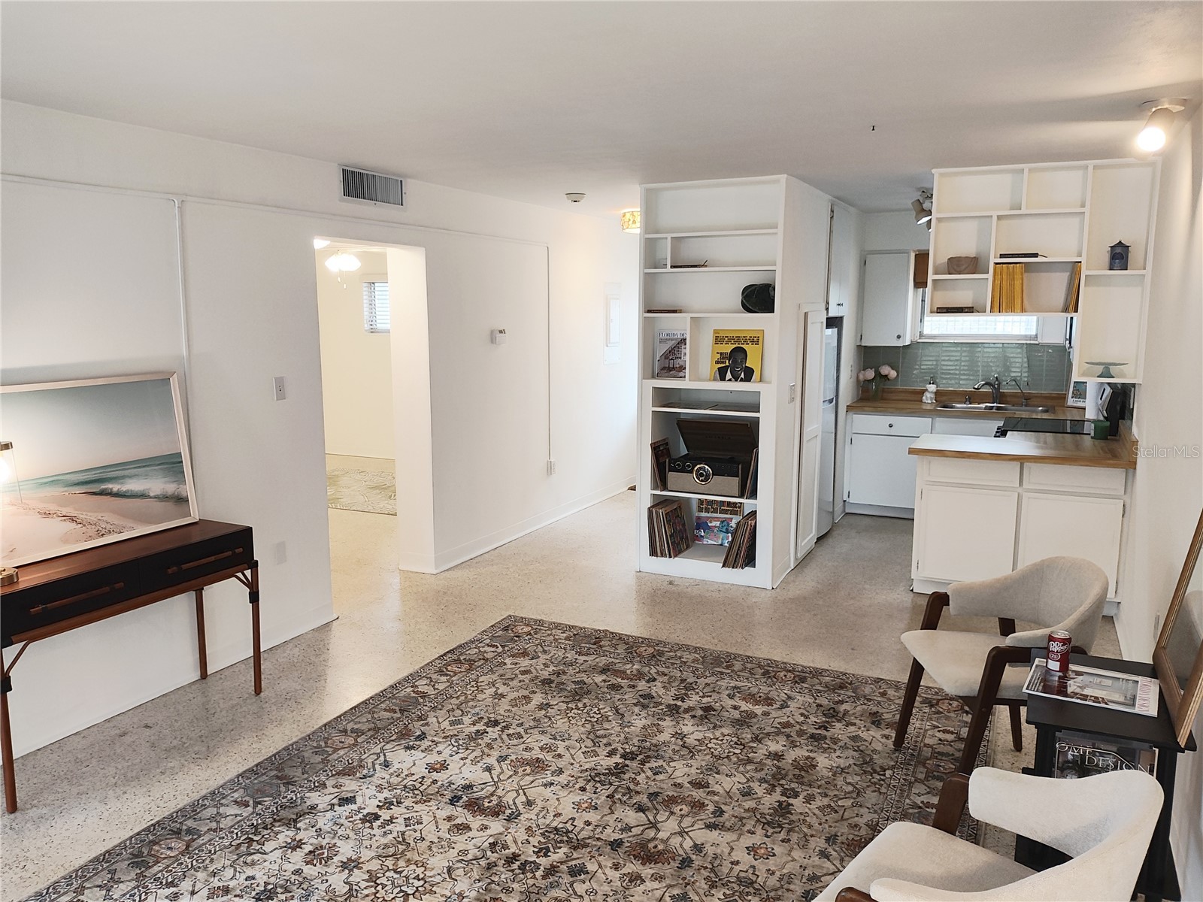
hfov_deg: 69.4
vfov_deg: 54.9
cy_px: 451
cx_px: 602
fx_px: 869
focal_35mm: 25
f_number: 1.5
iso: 321
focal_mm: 4.15
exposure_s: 1/60.1
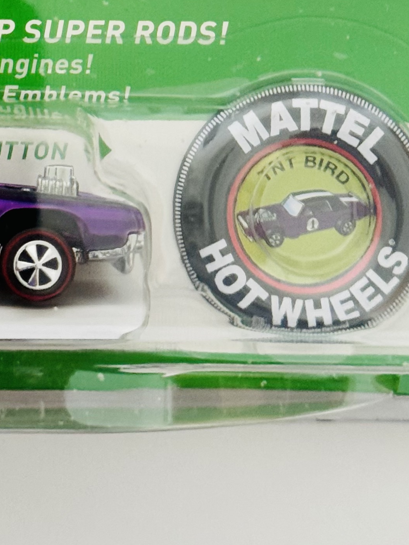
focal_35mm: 134
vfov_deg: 14.3
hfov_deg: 10.9
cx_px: -18
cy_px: -77
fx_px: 2112
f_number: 1.78
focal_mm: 6.76
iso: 200
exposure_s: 1/60
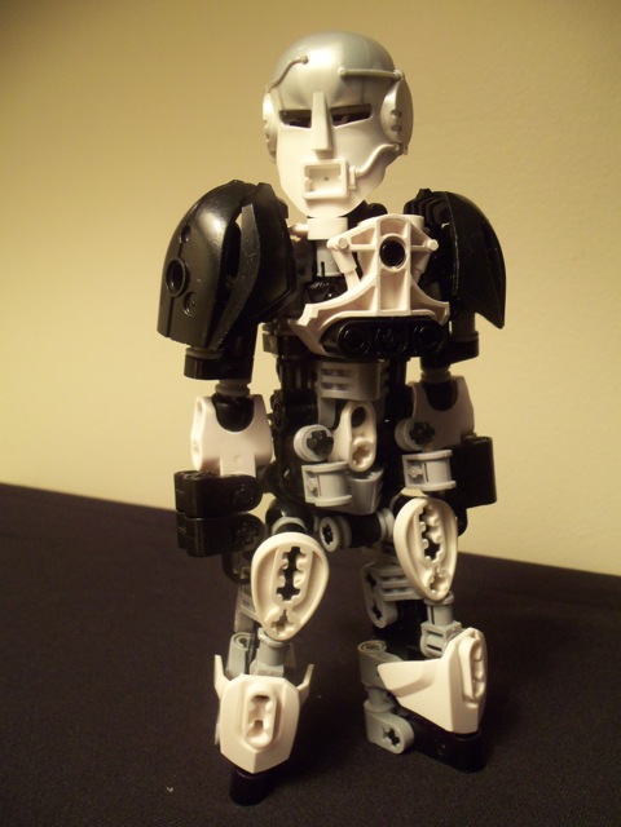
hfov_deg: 48.2
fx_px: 694
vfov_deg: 61.7
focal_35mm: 29
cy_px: 414
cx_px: 310
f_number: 3.4
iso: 200
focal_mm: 5.2
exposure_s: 1/30
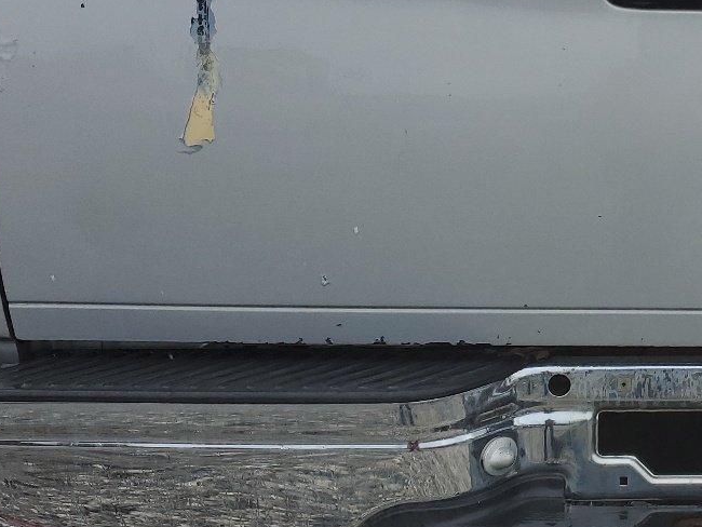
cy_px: 224
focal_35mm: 64
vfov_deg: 22.9
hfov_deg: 28.3
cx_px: 711
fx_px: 1298
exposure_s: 1/2000
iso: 50
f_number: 1.5
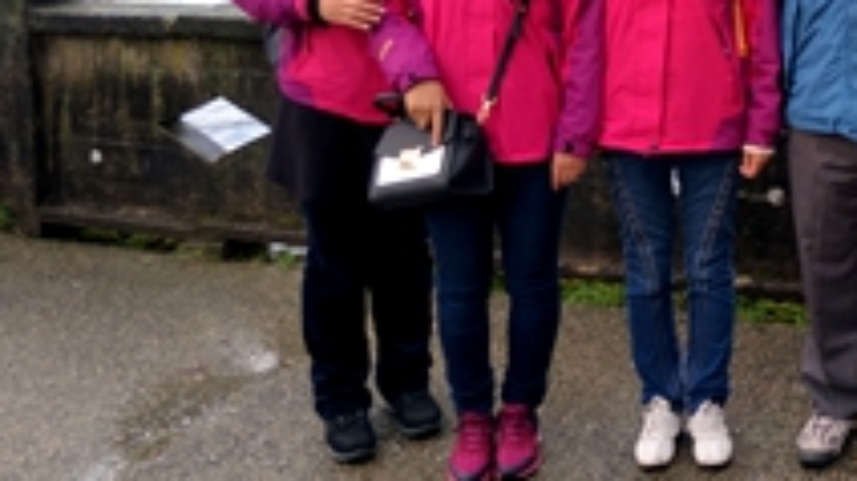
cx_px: 849
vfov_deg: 22.0
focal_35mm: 51
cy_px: -65
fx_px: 1158
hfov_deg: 36.6
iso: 103
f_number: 2
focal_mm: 3.79
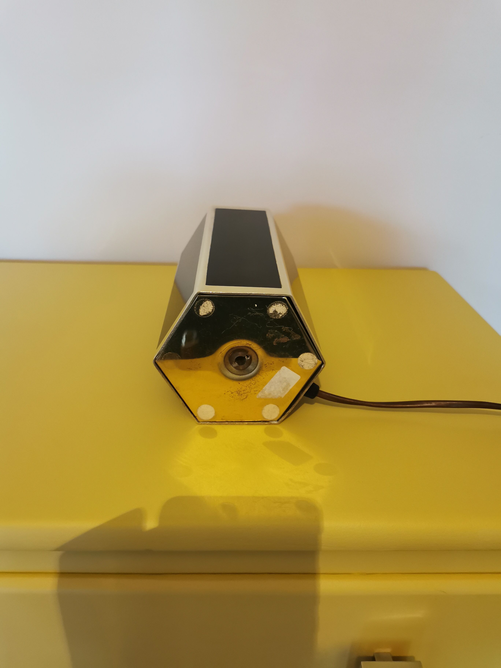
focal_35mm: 27
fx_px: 521
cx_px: 250
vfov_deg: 65.3
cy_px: 334
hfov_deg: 51.4
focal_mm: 5.56
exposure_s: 1/50
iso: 320
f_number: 1.6
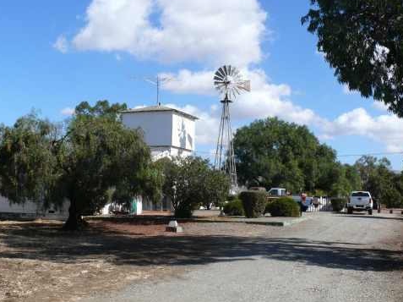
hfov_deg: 40.4
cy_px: 176
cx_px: 171
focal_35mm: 47
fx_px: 547
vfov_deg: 30.8
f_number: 5.6
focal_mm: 7.4
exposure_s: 1/400
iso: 100
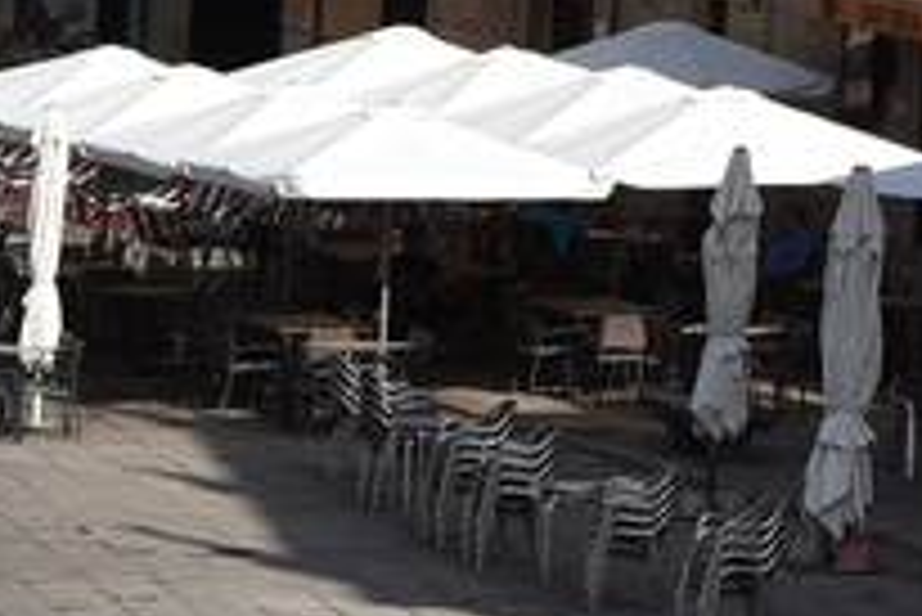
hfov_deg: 5.8
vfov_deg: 3.9
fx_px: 8996
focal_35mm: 351
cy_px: 1313
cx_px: -778
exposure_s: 1/500
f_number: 11
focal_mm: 40
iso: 200
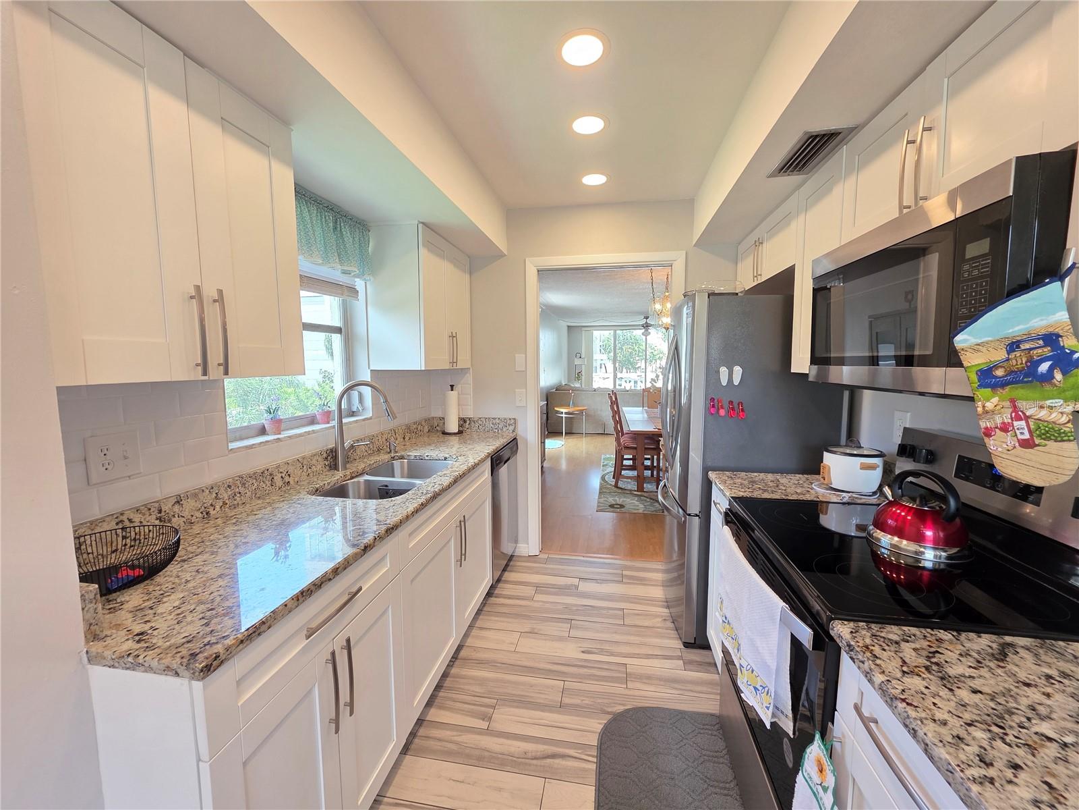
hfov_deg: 106.2
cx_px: 540
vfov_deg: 89.9
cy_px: 405
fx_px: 405
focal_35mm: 13
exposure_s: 1/120
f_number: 1.9
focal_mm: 2.2
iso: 125
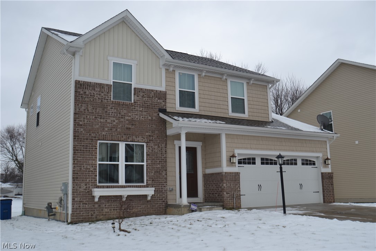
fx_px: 376
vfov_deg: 36.9
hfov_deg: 53.1
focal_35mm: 36
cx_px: 188
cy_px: 126
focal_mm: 24
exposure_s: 1/160
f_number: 6.3
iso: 100
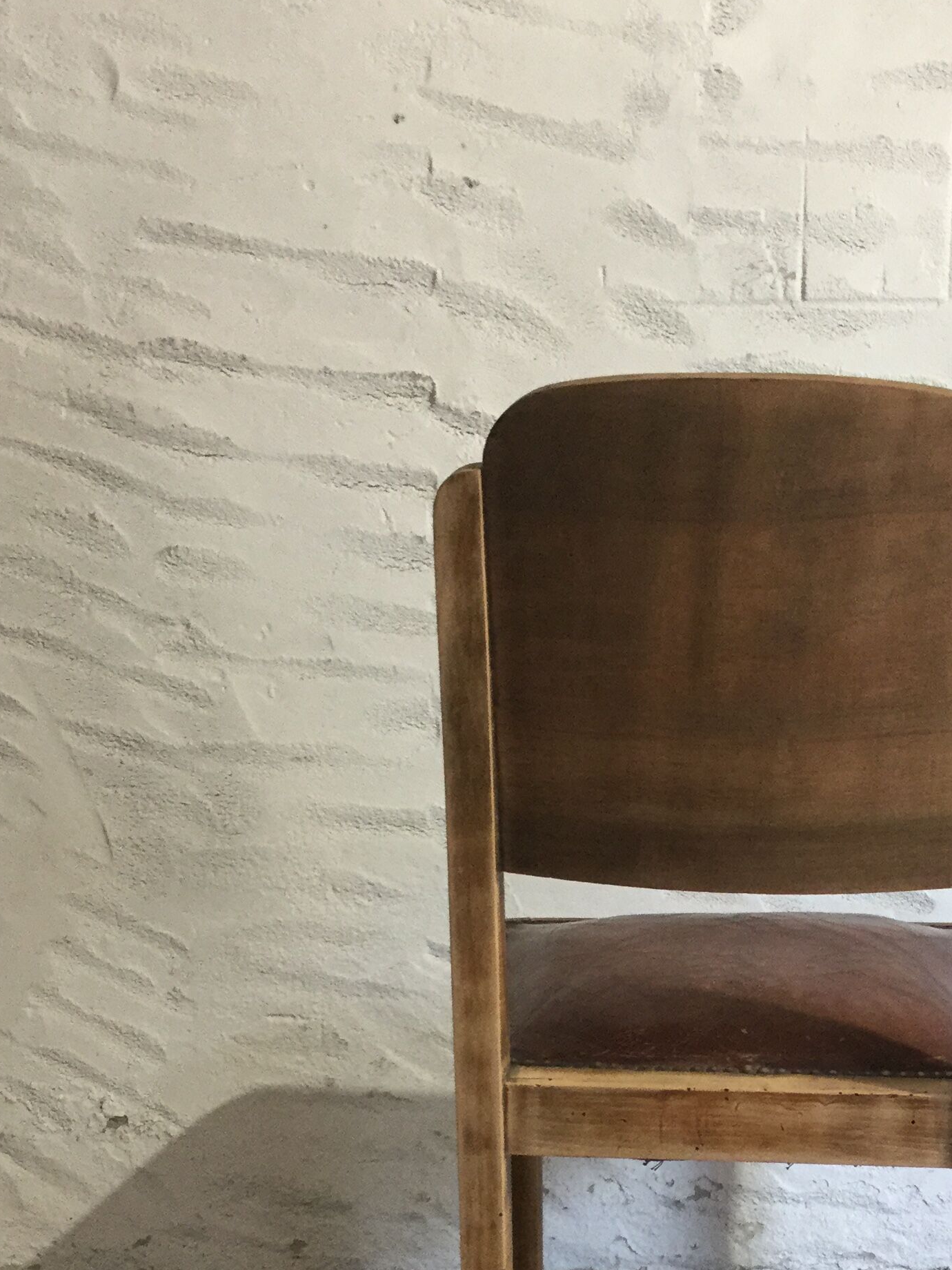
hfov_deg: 26.4
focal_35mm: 55
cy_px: 1019
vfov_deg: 33.9
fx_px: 2017
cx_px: 660
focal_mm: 3.3
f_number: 2.4
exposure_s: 1/33
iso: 125
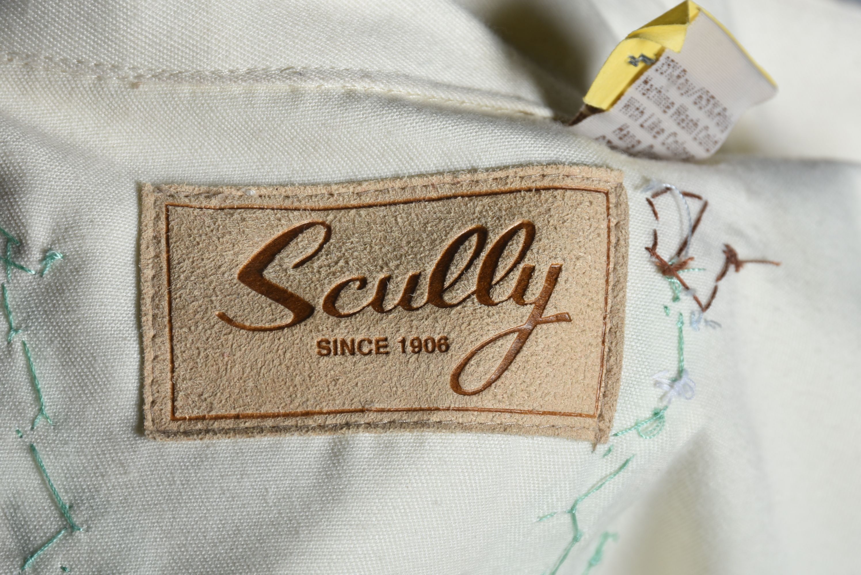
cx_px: 430
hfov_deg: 12.2
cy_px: 288
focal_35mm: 168
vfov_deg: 8.2
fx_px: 4021
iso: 200
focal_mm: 112
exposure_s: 1/125
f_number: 14
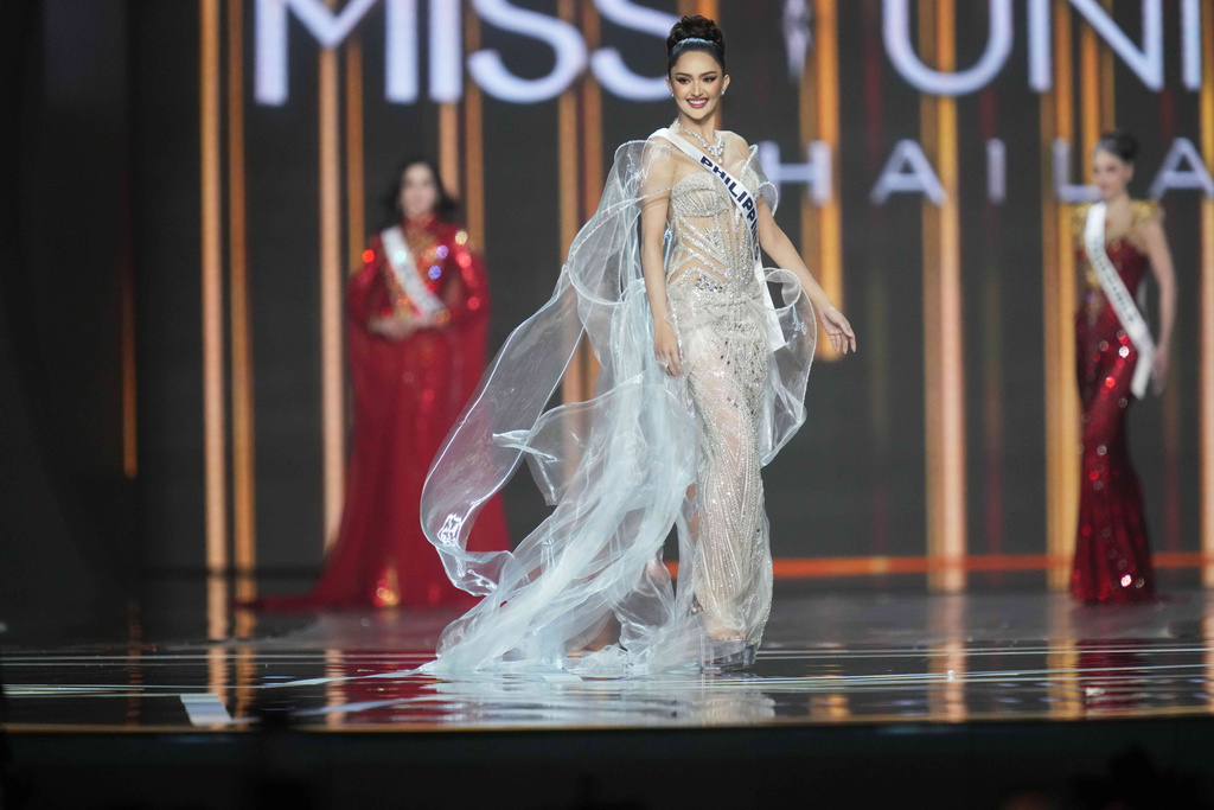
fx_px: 18886
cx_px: 607
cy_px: 405
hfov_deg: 3.7
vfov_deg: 2.5
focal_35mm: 560
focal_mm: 560
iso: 3200
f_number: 4
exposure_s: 1/1250
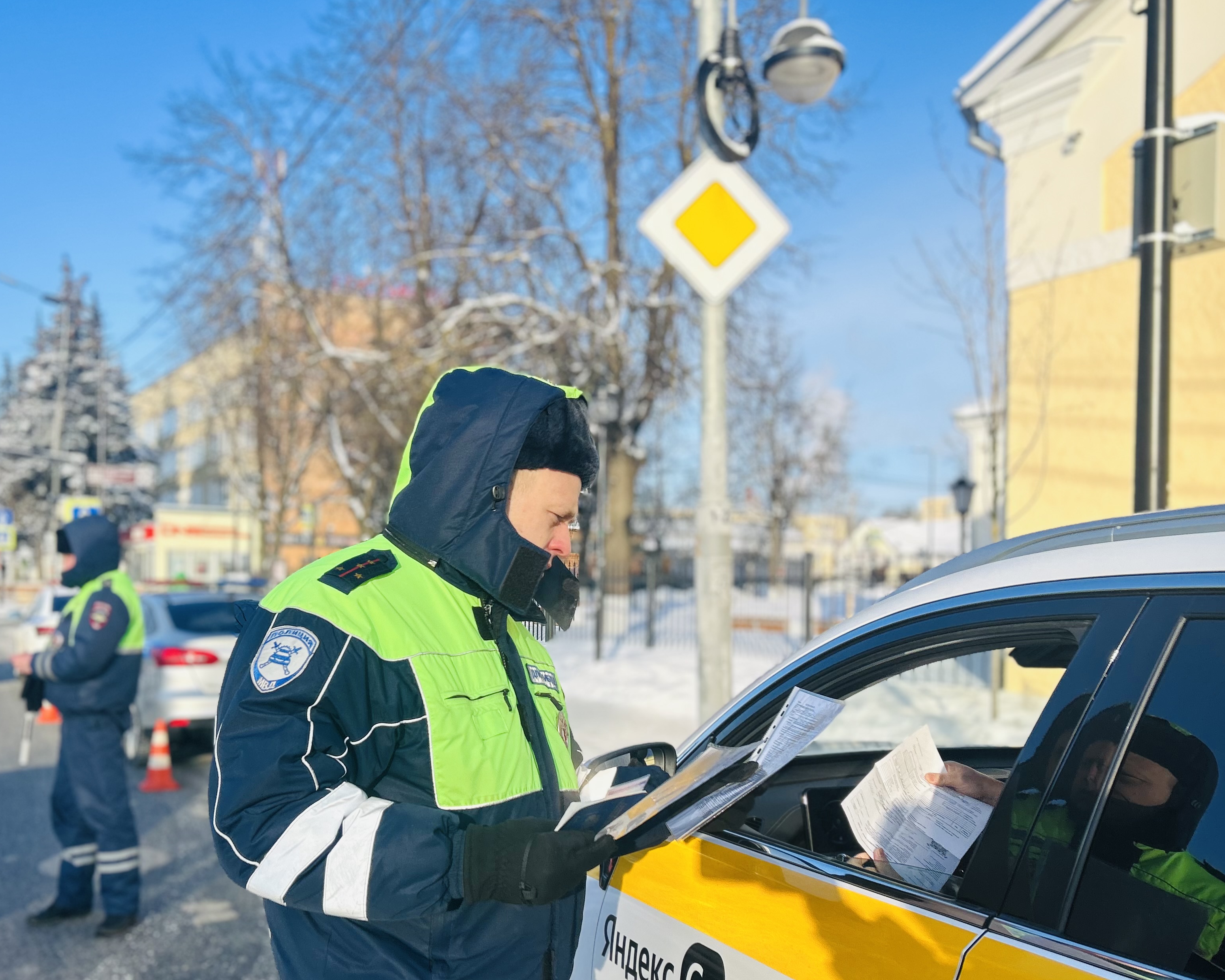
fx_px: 1196
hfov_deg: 54.1
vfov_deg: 44.3
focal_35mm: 33
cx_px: 546
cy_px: 585
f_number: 1.5
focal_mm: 5.7
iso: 50
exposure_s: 1/2353
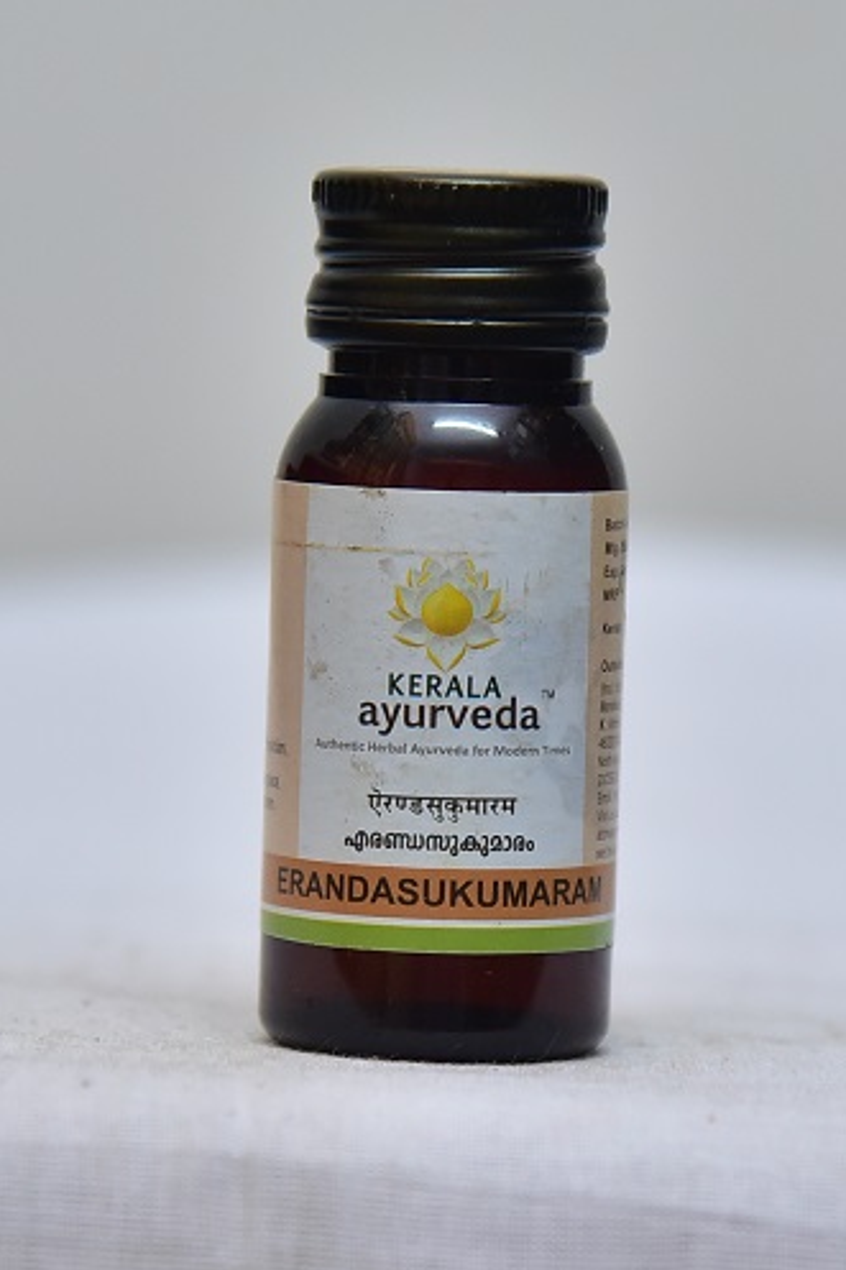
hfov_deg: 10.8
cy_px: 641
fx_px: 4480
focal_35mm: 127
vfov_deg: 16.1
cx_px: 445
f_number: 4.5
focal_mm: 120
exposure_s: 1/125
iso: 1600
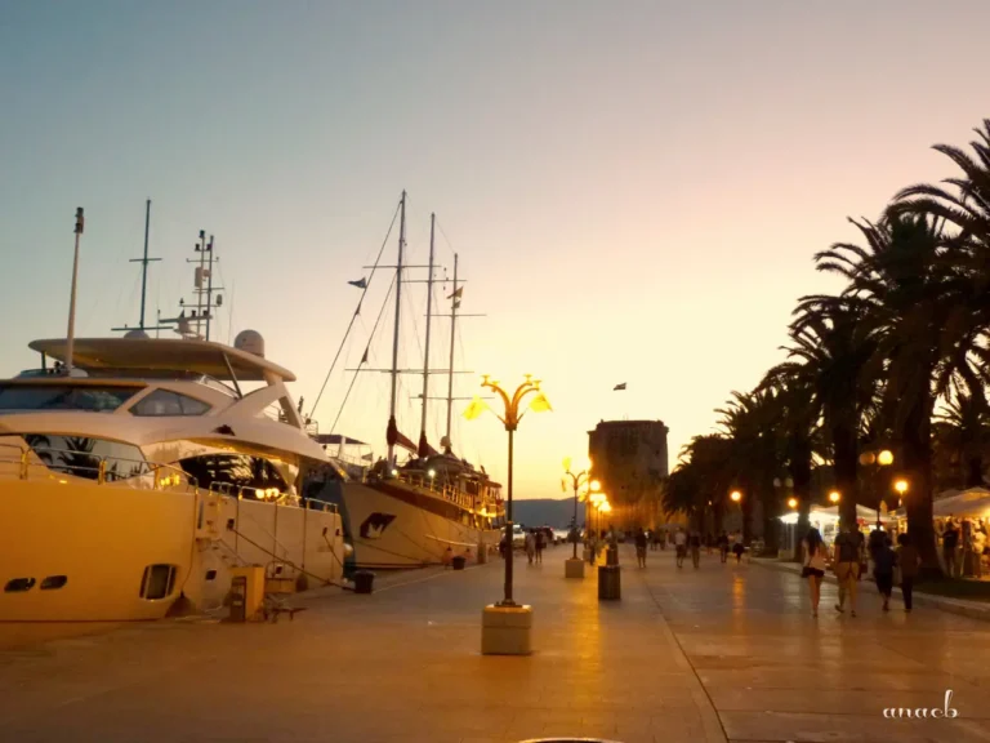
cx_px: 495
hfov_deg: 51.4
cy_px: 372
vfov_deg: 39.7
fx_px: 1030
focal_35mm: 36
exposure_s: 1/30
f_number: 3
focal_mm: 6.4
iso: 320
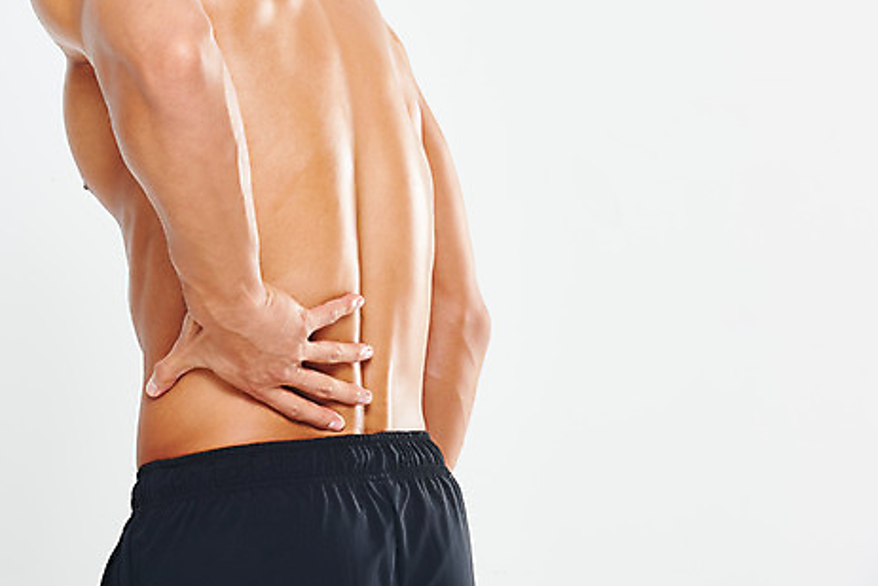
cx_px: 331
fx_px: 6318
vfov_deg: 5.3
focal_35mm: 259
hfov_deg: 7.9
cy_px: 229
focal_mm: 200
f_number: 14
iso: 100
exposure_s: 1/125
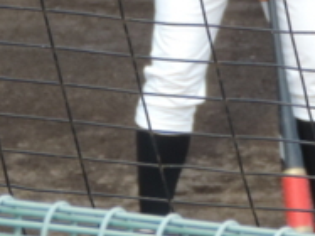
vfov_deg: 1.4
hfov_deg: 1.9
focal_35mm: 1068
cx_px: 256
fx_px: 9712
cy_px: -86
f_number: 4.7
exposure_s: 1/200
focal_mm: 44.5
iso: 160
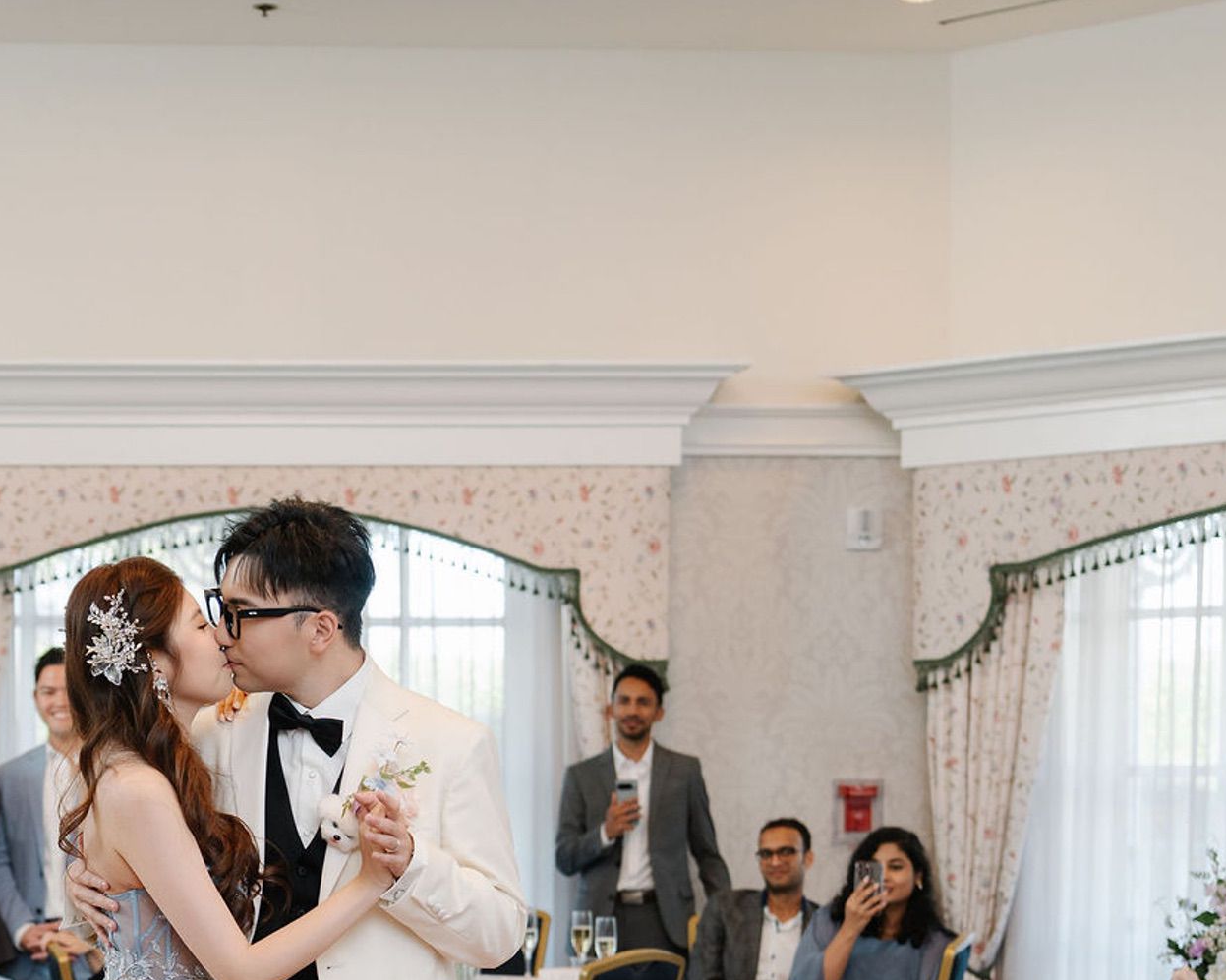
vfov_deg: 21.3
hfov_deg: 26.7
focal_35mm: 70
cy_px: 919
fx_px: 2539
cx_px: 259
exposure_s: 1/200
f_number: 2
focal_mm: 31
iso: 400
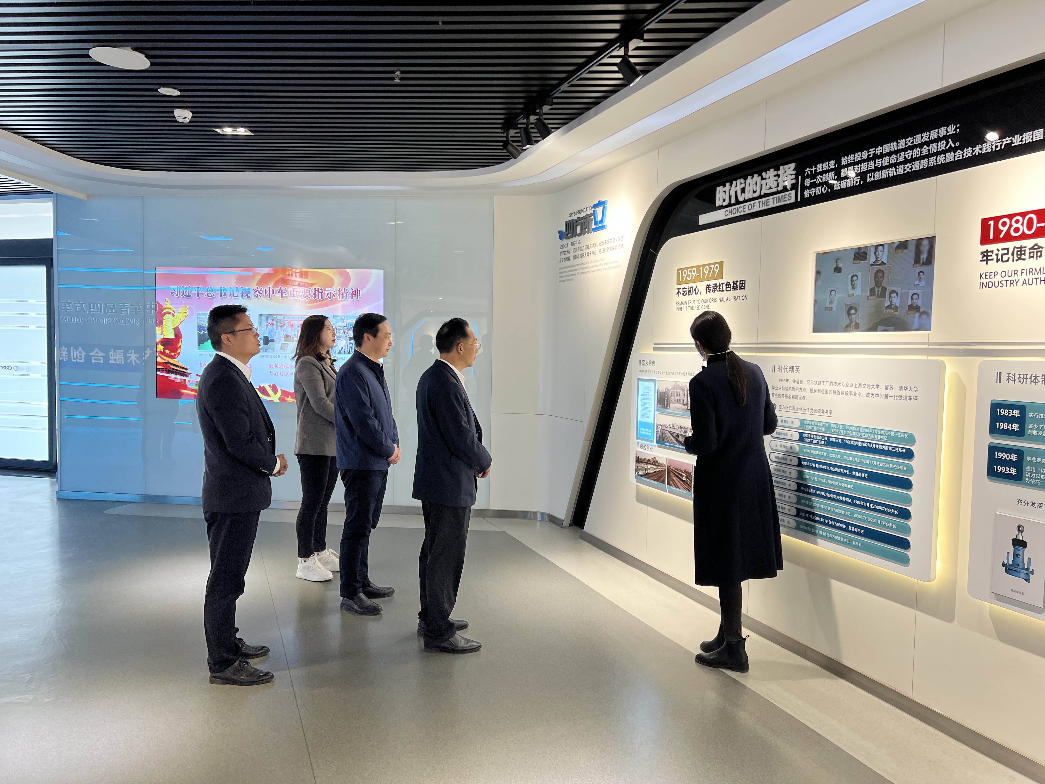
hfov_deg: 67.3
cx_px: 522
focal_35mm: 26
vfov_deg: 53.1
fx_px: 785
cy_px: 392
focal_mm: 5.7
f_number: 1.5
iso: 64
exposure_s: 1/100
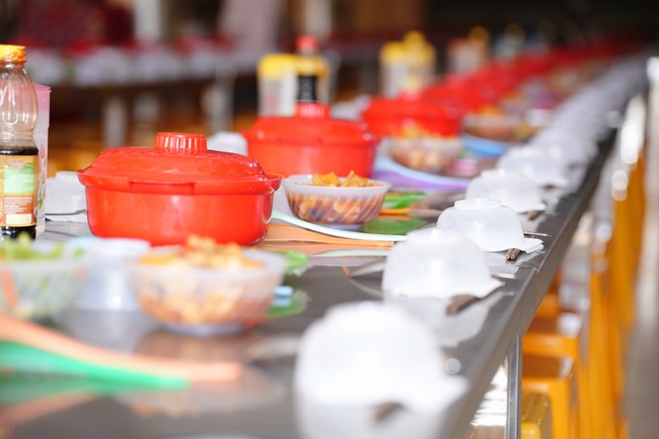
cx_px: 330
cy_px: 220
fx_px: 2013
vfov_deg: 12.4
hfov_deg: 18.6
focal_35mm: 110
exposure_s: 1/160
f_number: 3.2
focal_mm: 110
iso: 1000
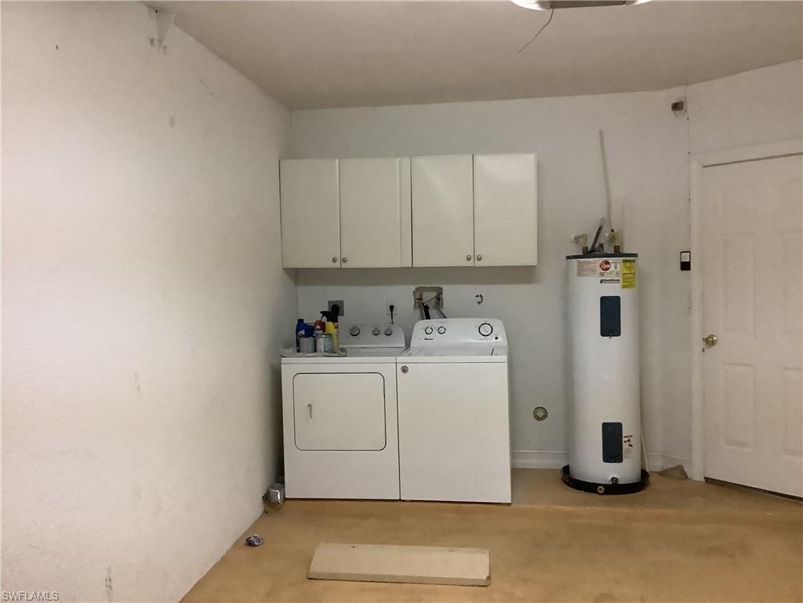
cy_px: 302
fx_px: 719
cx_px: 402
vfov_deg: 45.4
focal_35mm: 31
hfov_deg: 58.4
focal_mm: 3.3
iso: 400
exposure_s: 1/50
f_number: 2.4
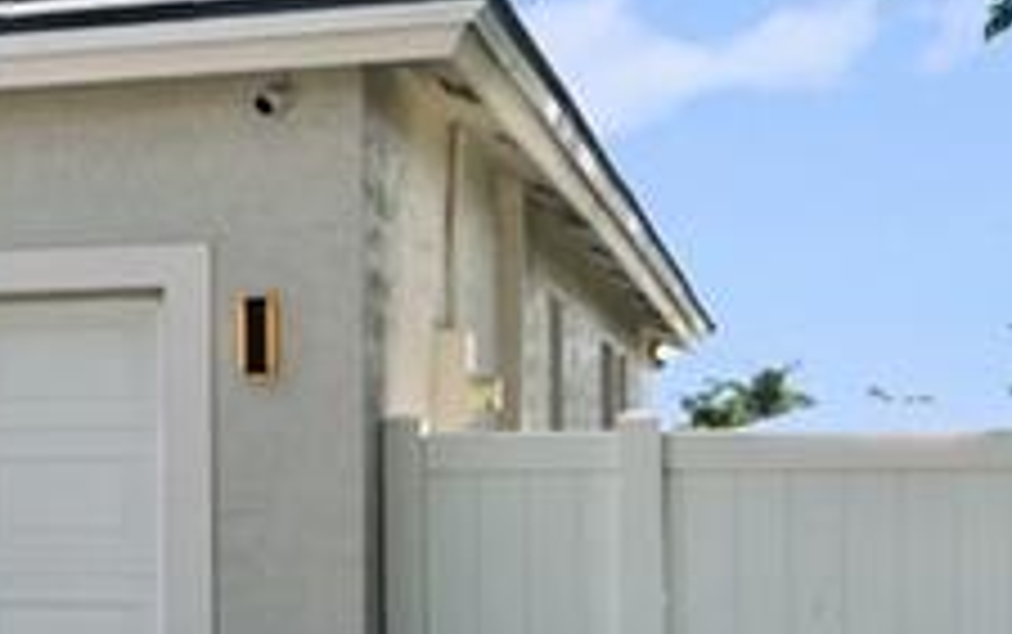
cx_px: -1426
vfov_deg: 11.3
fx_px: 3202
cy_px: 526
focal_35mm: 116
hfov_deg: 13.3
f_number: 5
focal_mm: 16
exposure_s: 1/60
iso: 100
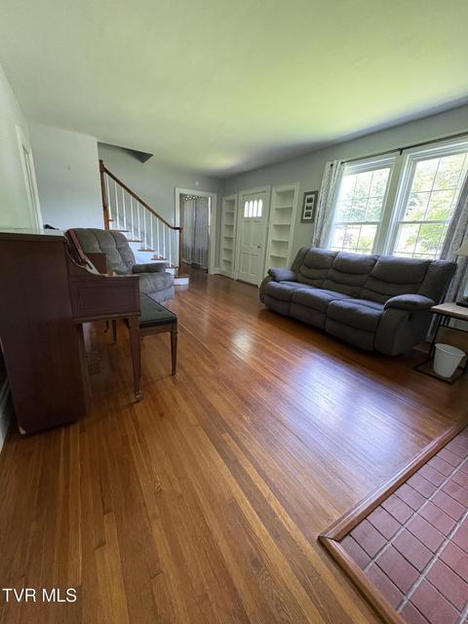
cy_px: 312
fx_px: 252
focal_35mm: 14
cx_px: 234
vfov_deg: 102.1
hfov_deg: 85.7
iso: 640
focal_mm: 2.22
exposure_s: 1/60
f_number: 2.2
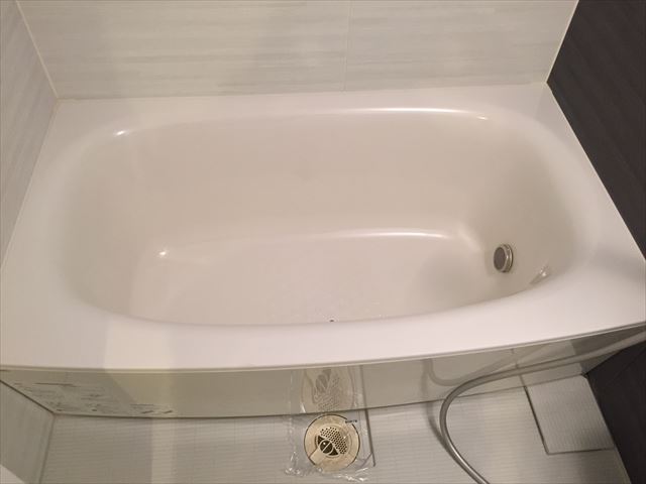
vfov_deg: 48.2
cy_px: 242
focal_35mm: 29
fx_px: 541
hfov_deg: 61.7
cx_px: 323
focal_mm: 4.15
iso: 160
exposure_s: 1/33
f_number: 2.2
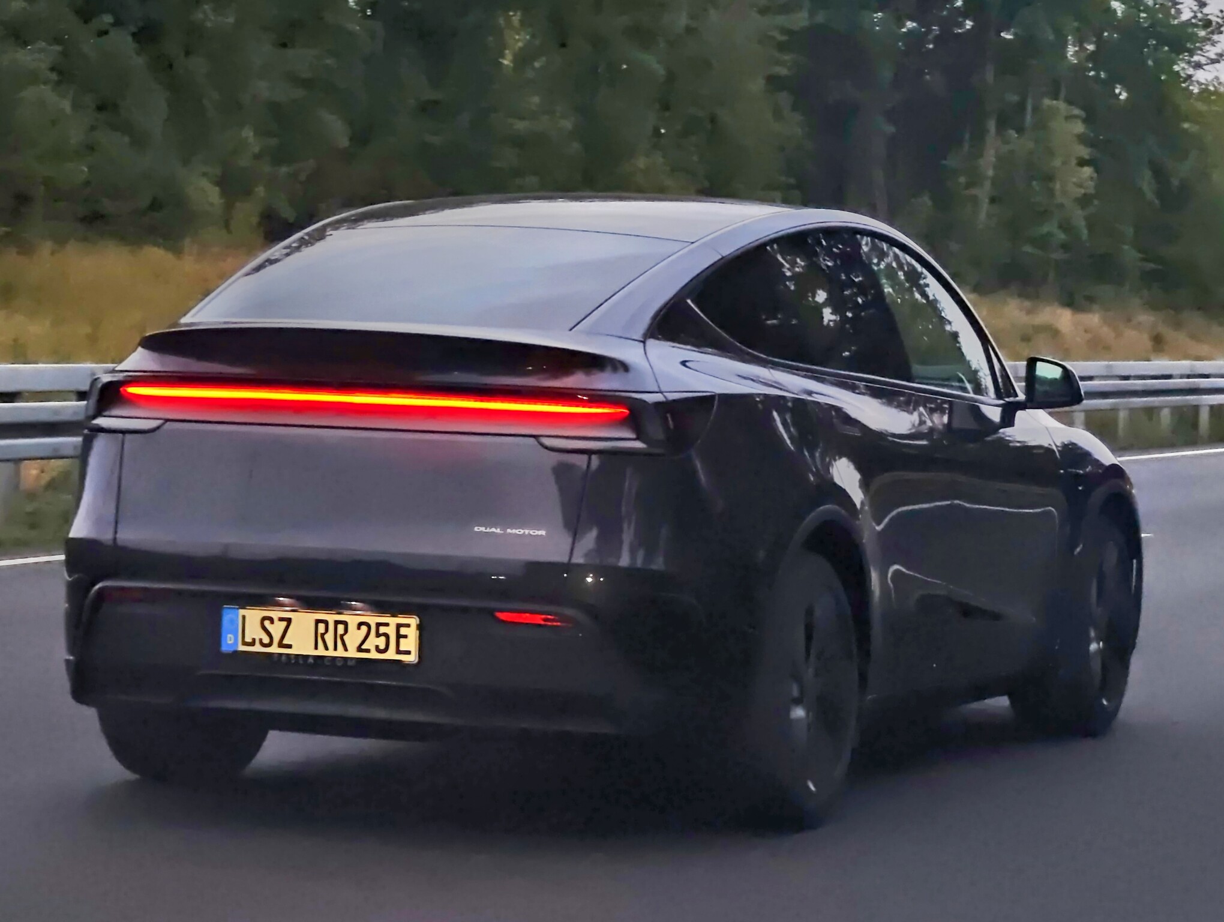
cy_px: 461
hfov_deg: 23.0
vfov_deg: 17.4
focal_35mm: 85
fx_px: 3010
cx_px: 612
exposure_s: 1/500
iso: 3200
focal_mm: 22.5
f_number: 2.3
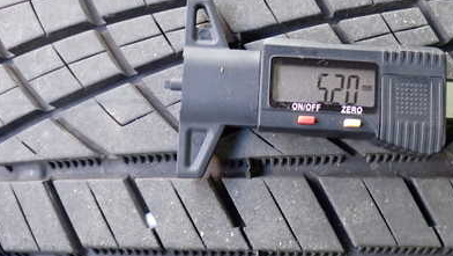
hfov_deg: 41.0
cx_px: 287
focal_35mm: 50
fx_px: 601
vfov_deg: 24.0
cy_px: 136
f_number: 2.3
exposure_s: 1/30
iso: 500
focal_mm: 5.4
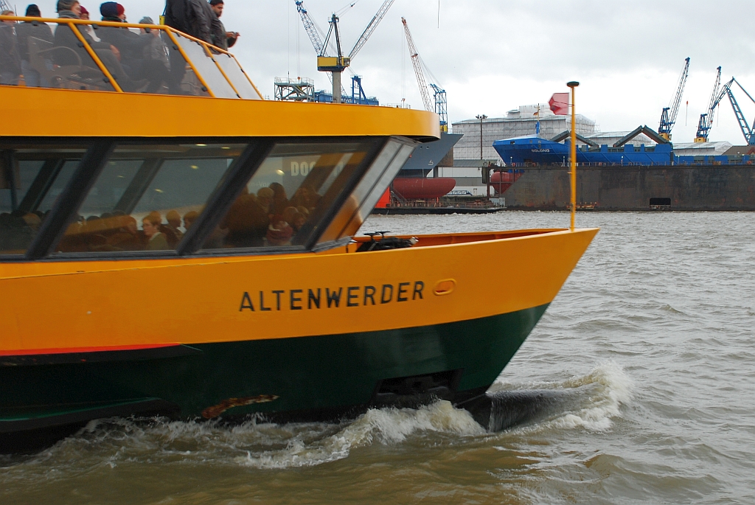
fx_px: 882
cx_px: 378
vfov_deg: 32.0
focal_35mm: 42
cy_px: 252
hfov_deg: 46.4
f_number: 4
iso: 280
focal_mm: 28
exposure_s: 1/60
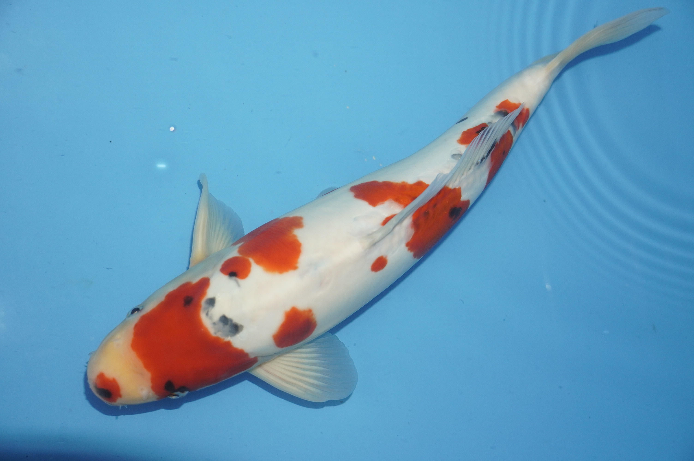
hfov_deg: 37.9
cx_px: 347
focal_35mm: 52
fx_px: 1011
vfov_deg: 25.7
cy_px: 230
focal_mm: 35
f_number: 4.5
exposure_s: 1/160
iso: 800
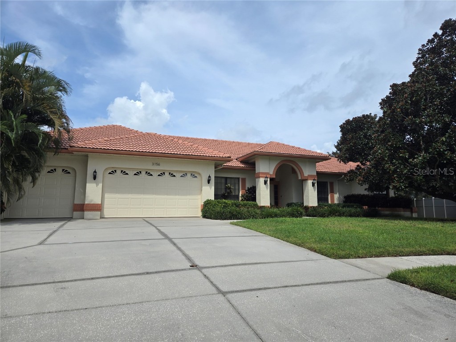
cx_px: 228
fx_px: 303
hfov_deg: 73.9
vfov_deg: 58.9
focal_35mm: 23
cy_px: 171
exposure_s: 1/3134
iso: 25
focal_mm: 5.4
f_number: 1.8
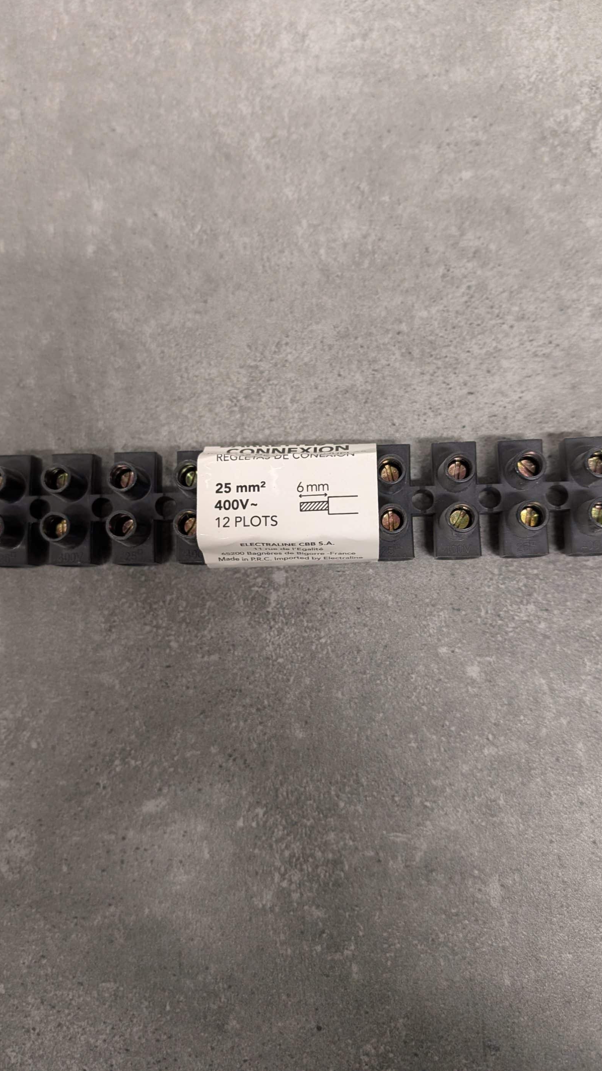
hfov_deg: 42.9
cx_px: 298
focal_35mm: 27
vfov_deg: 69.8
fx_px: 766
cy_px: 519
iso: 238
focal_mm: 6.9
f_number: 1.68
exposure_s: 1/33.3
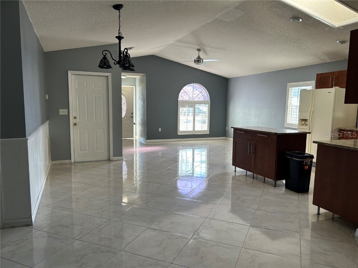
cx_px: 179
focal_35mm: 26
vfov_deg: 53.1
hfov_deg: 67.3
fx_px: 269
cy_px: 134
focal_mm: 5.7
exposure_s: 1/120
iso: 64
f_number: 1.5
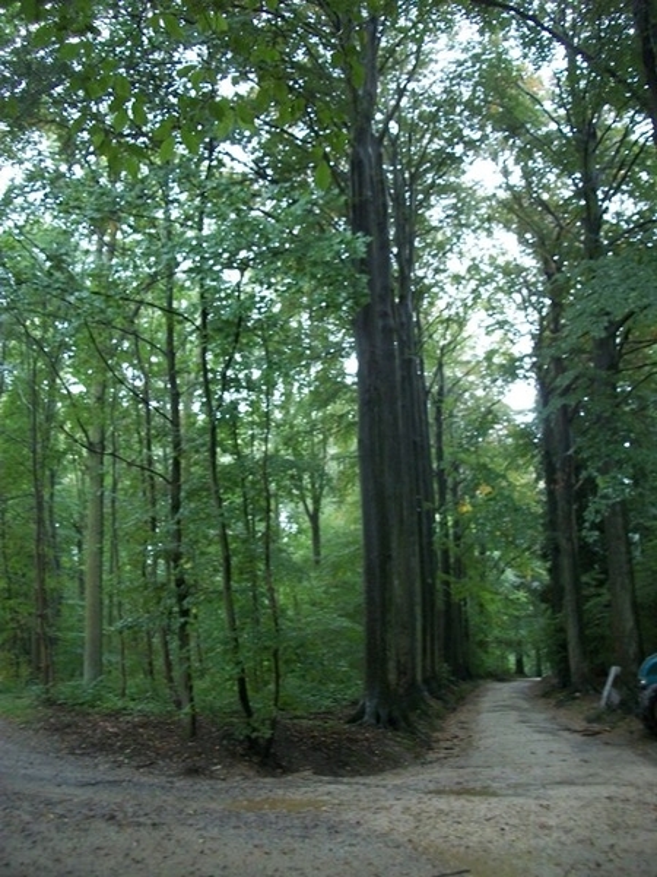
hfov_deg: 44.2
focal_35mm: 32
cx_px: 328
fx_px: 810
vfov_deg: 56.8
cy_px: 438
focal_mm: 5.7
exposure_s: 1/8
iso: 250
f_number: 2.9
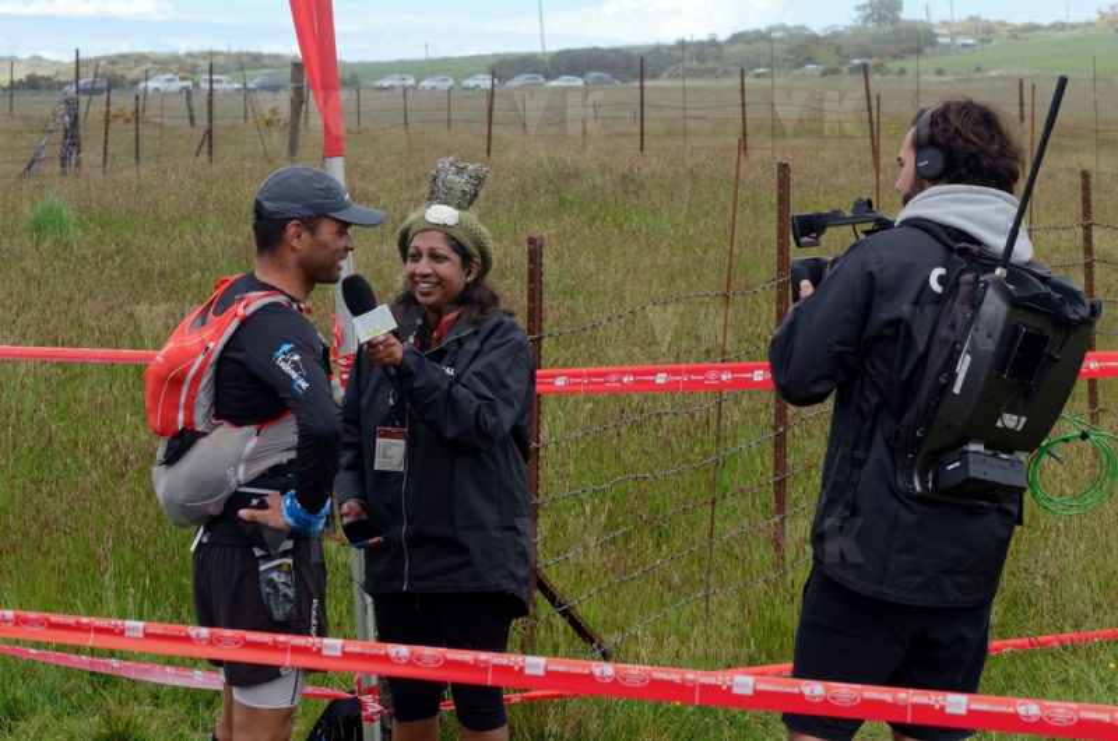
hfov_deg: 19.5
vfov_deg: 13.0
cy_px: 370
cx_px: 559
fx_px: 3254
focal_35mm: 105
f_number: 8
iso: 200
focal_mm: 70
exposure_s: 1/320
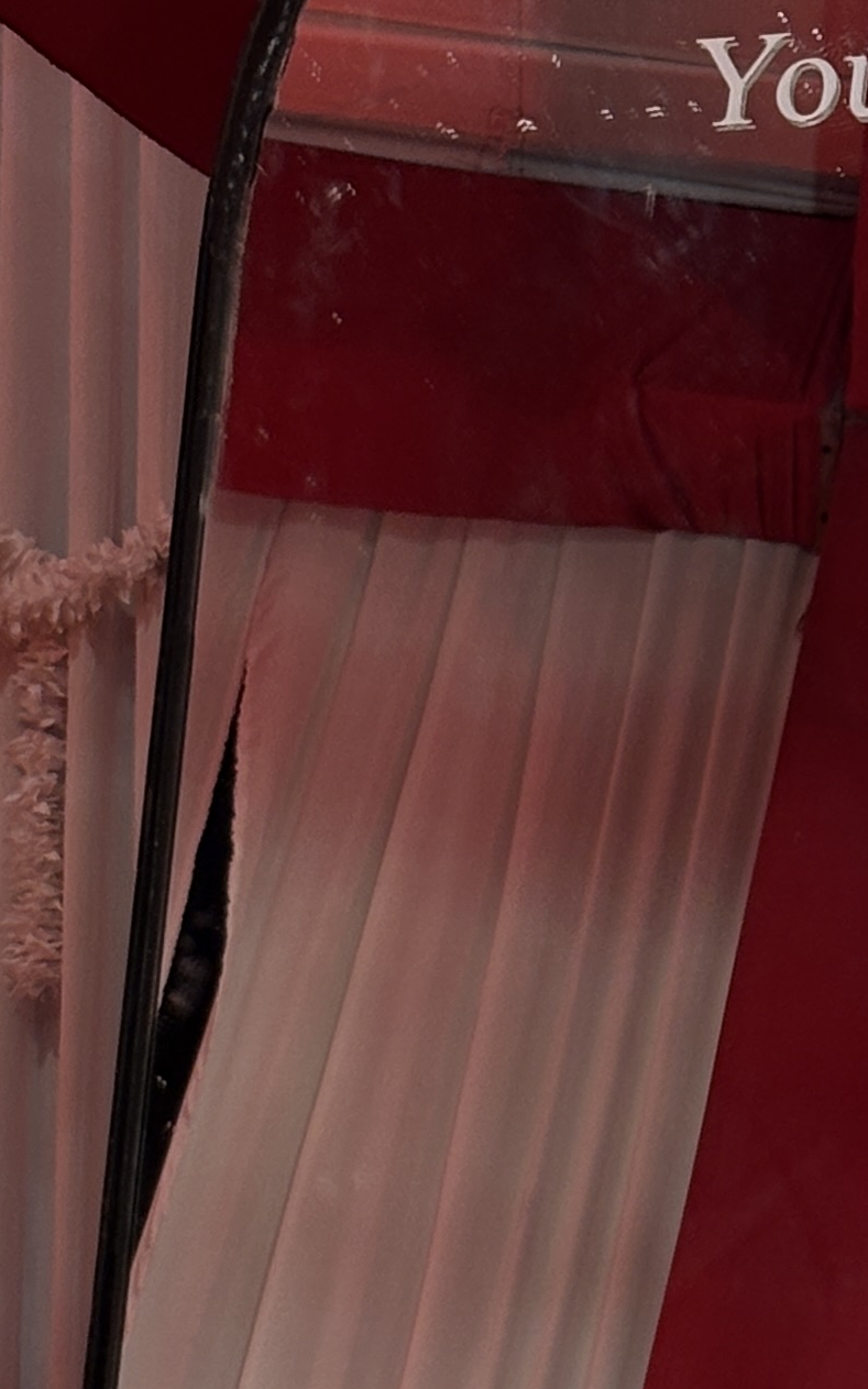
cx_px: 992
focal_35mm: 176
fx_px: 6664
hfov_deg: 7.4
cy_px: 1457
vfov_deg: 11.8
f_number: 1.6
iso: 100
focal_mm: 5.96
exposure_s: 1/49
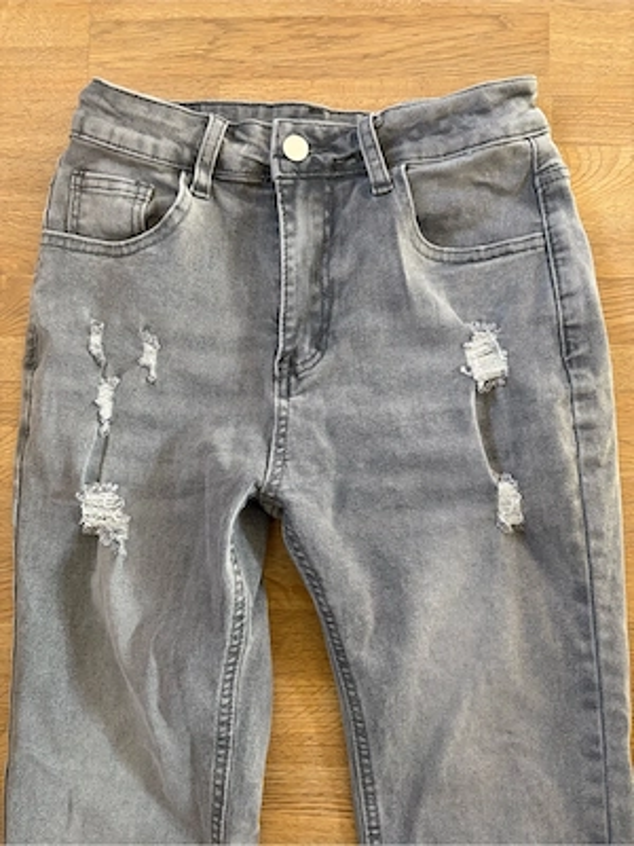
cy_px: 423
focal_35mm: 26
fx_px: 635
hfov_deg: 53.1
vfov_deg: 67.3
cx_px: 317
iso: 250
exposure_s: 1/60
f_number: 1.6
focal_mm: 5.96
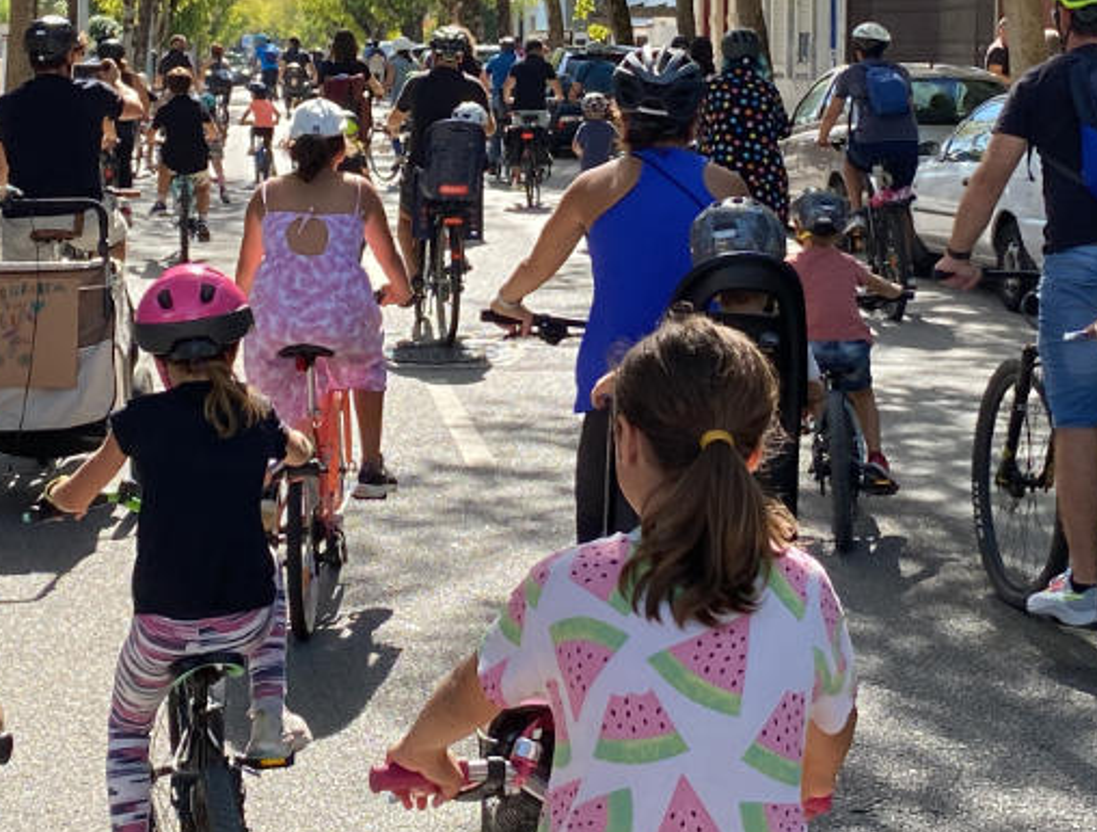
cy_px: 158
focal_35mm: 61
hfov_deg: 31.3
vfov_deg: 23.8
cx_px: 754
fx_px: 1940
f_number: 1.8
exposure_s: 1/630
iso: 32
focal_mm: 4.2
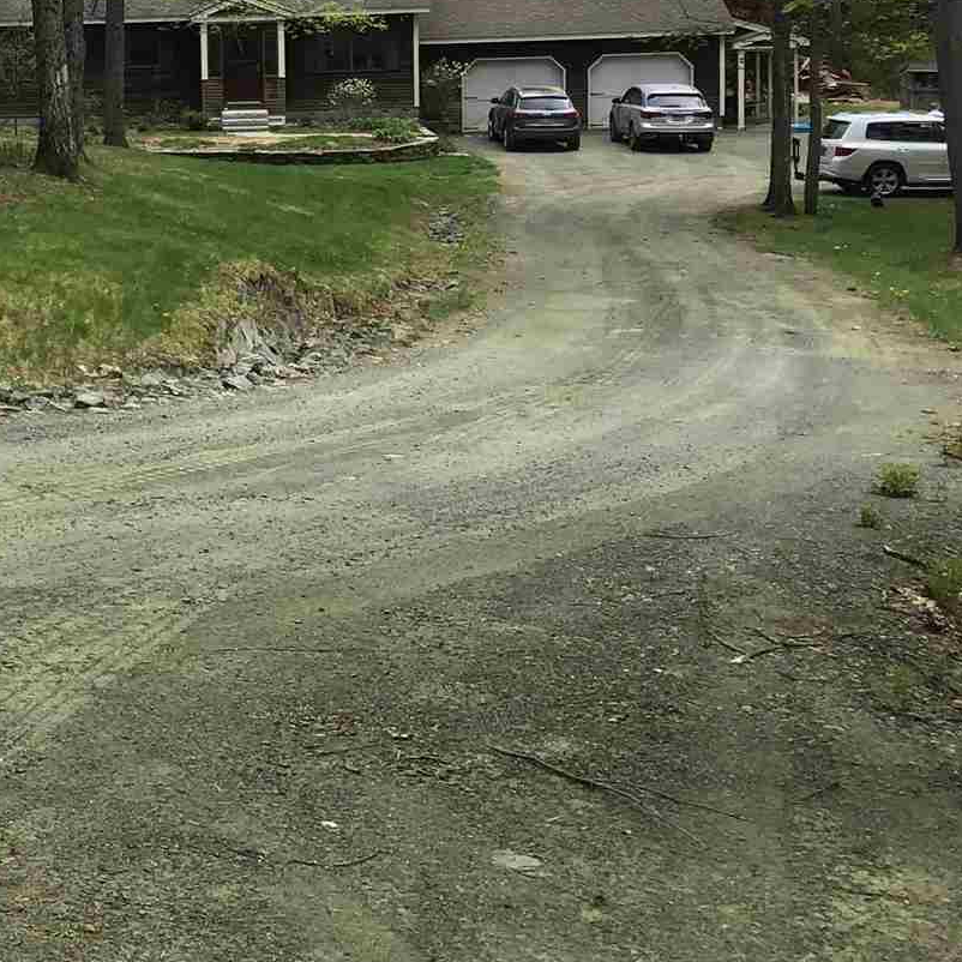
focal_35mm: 70
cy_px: 137
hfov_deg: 22.5
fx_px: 2201
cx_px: -223
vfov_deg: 24.1
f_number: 2.4
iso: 25
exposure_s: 1/562
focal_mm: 3.3
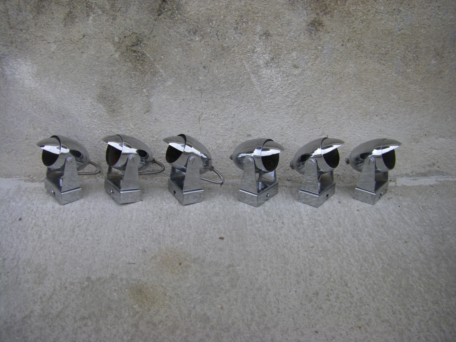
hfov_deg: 49.0
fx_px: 501
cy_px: 171
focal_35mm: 38
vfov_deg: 37.7
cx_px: 228
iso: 80
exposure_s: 1/50
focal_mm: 6.3
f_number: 3.5
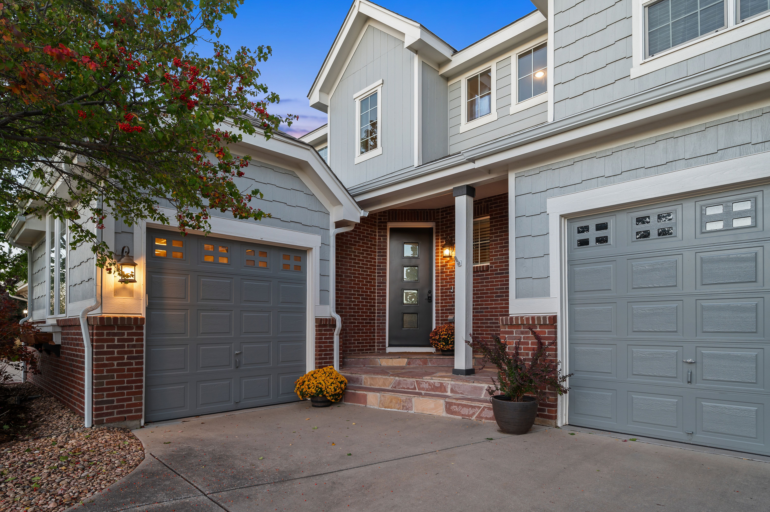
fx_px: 406
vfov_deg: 64.5
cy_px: 256
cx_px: 385
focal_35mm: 19
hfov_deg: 86.9
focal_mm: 19
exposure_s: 1/2
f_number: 9
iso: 250
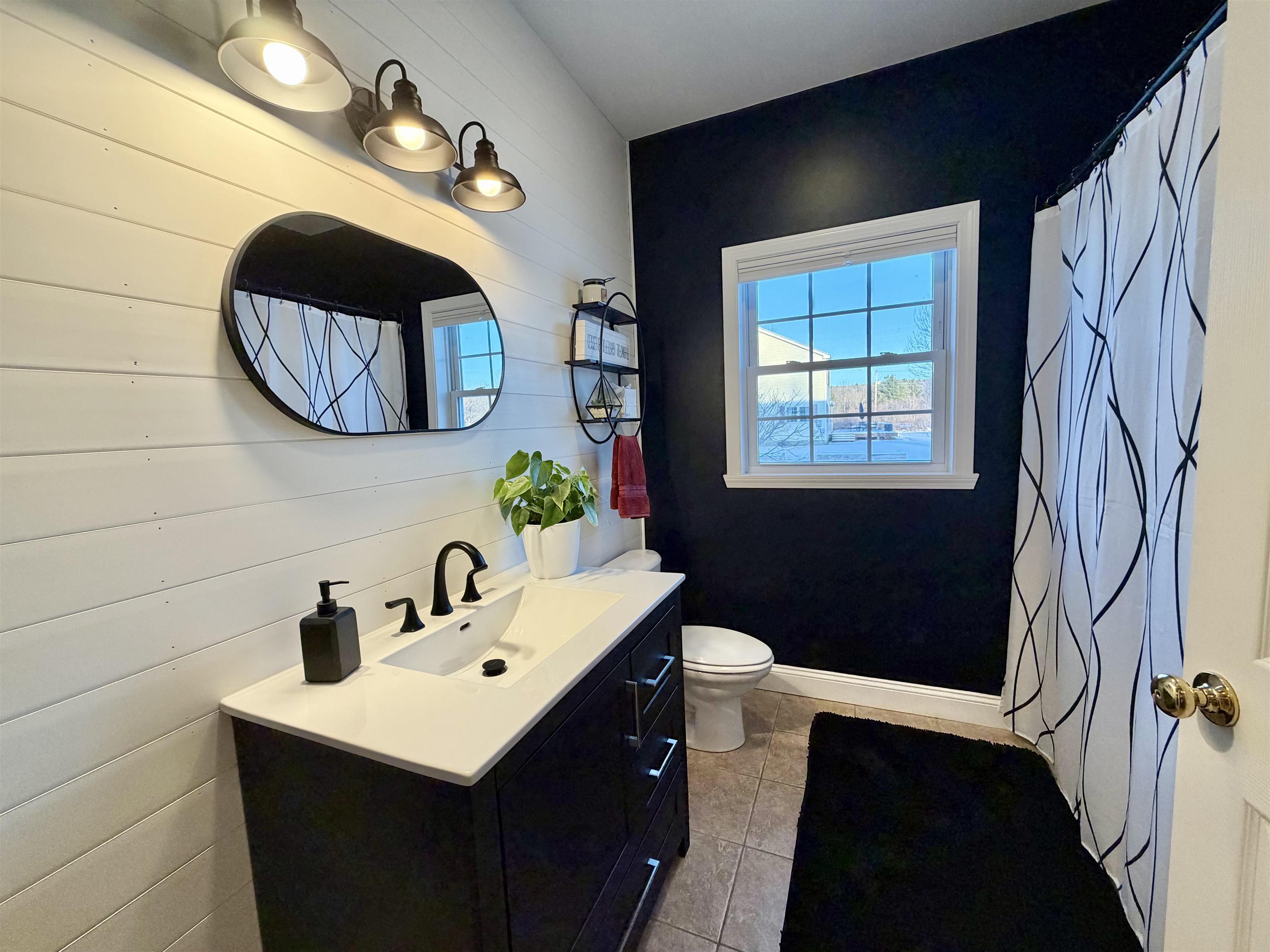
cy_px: 476
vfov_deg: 85.7
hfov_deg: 102.1
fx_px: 514
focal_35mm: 14
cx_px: 635
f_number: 2.2
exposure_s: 1/120
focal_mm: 2.22
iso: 200
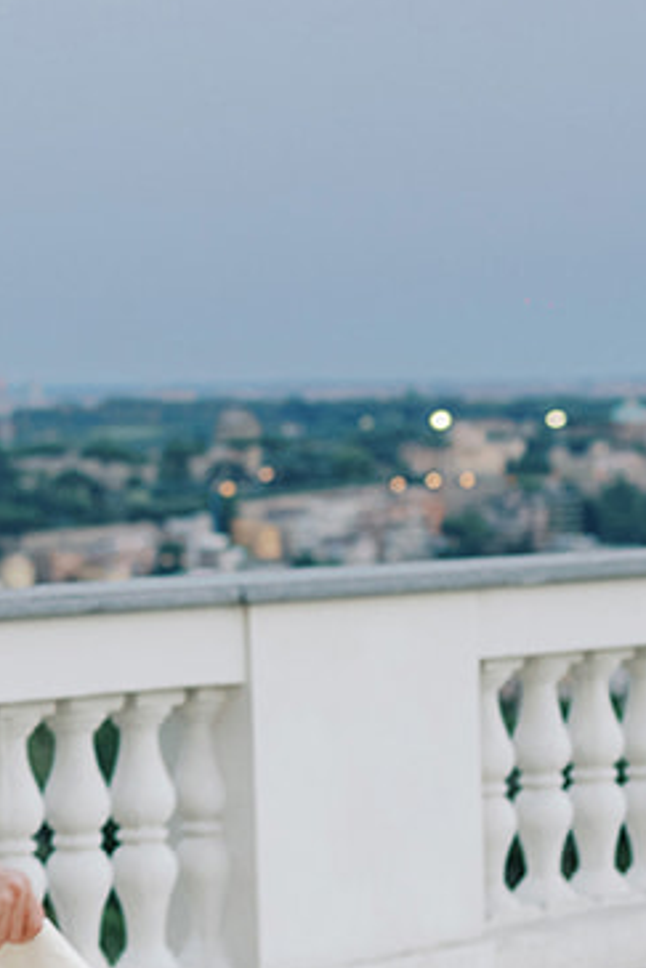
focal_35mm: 154
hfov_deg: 8.6
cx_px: -419
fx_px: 4141
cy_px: 511
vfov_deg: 13.3
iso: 200
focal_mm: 35
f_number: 2
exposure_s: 1/200
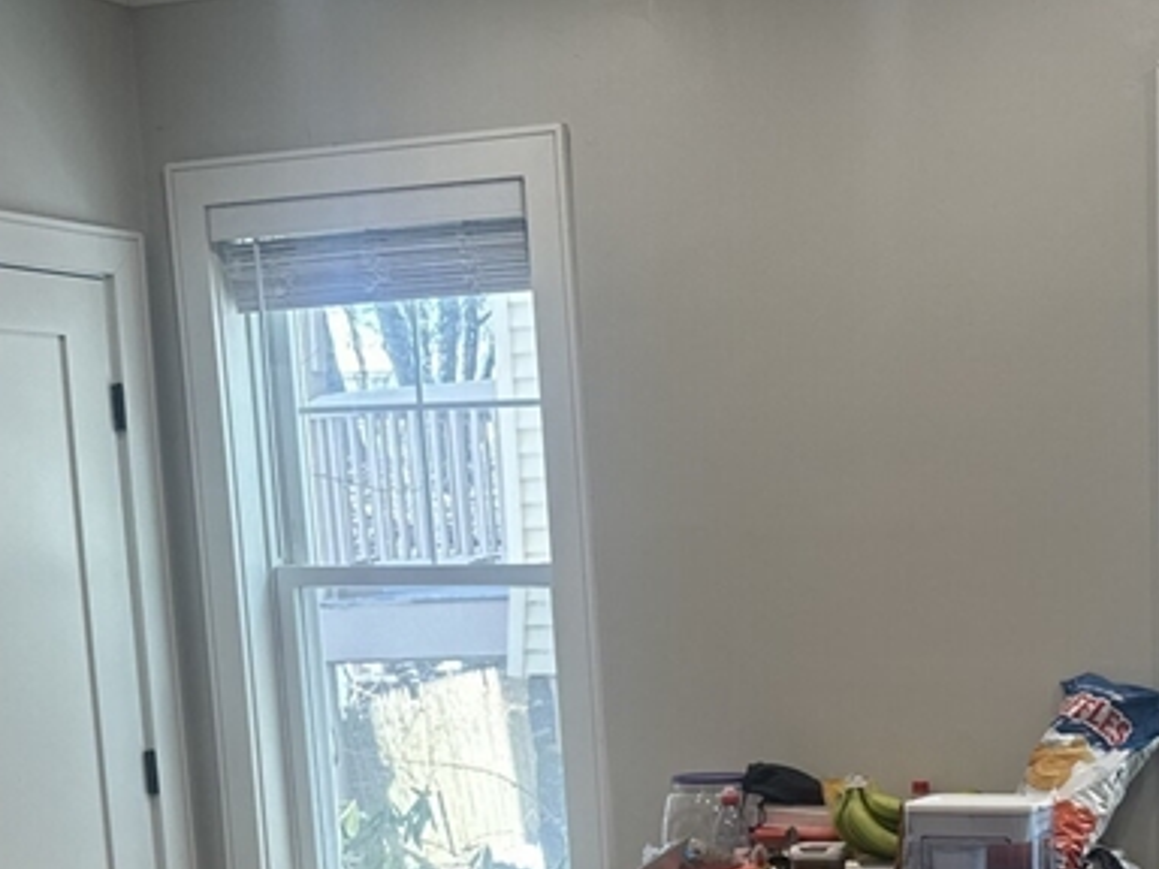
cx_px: 1041
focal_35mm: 64
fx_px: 2143
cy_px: 857
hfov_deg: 29.1
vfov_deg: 22.1
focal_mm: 6.86
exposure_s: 1/120
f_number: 1.78
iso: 100
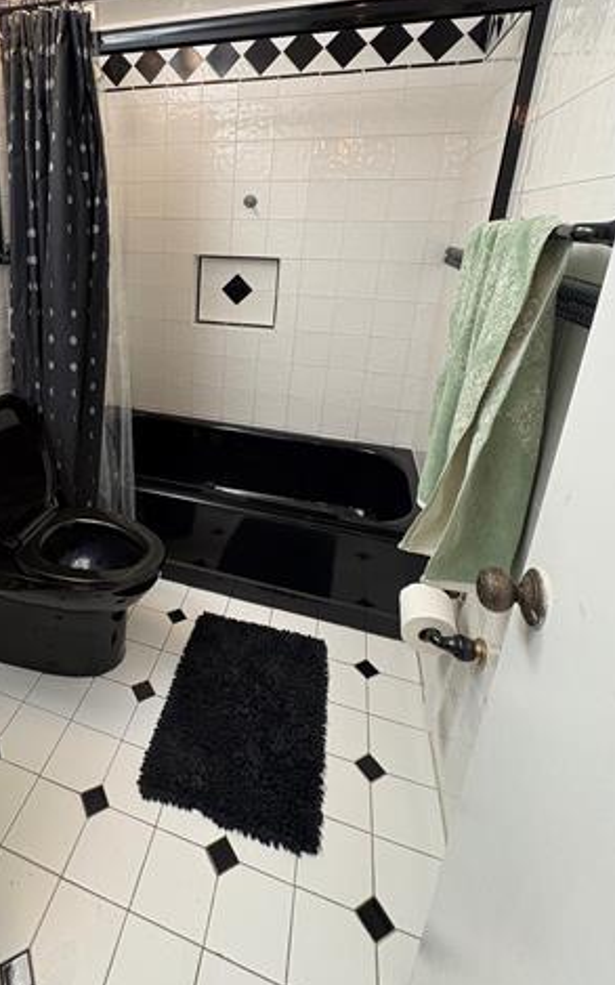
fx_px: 510
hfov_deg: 59.2
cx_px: 162
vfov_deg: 86.6
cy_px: 380
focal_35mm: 19
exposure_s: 1/60
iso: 250
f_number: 2.2
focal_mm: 2.22
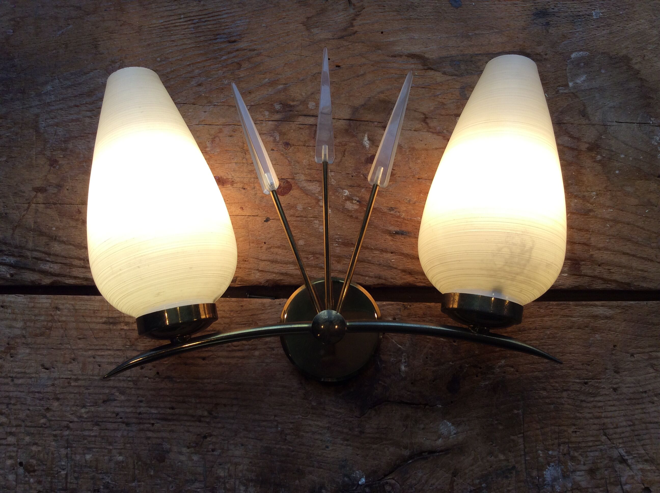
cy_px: 246
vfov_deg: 44.1
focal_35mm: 32
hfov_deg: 56.9
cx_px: 330
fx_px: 609
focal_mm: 3.3
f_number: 2.4
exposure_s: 1/197
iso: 32
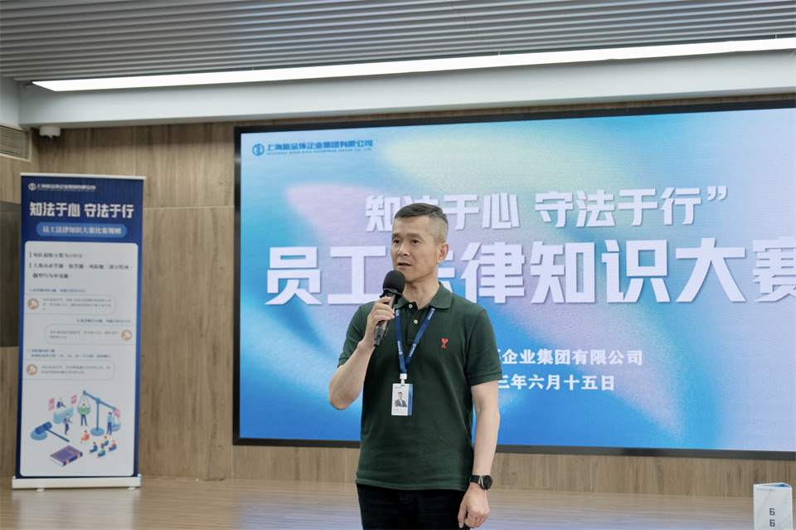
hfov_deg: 37.5
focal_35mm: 53
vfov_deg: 25.5
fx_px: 1171
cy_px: 265
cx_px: 398
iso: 320
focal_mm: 35.3
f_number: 2.8
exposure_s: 1/110
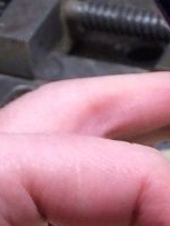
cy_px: 126
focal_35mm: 82
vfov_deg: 23.8
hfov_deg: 17.2
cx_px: 201
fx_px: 536
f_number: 2.2
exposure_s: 1/50
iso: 50
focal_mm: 4.15
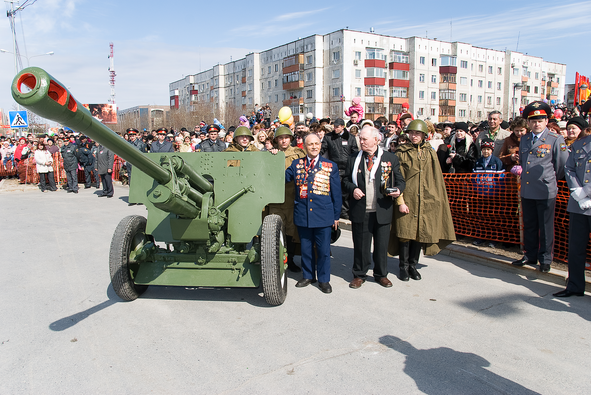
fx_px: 444
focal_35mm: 27
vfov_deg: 48.0
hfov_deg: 67.3
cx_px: 296
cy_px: 198
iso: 100
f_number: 8
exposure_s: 1/200
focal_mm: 18
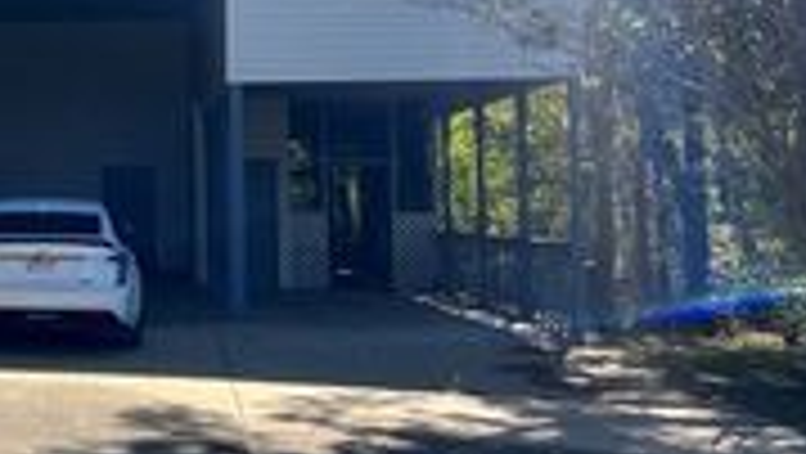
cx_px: -180
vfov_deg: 15.3
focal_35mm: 79
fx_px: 1690
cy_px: 110
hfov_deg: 24.2
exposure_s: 1/1621
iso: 50
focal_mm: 5.7
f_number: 1.5
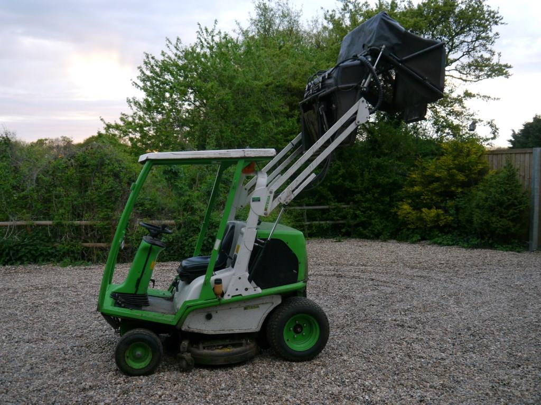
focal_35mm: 32
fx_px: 500
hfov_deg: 56.8
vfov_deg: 44.2
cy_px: 202
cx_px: 270
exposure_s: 1/60
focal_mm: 16
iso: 400
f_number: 3.9
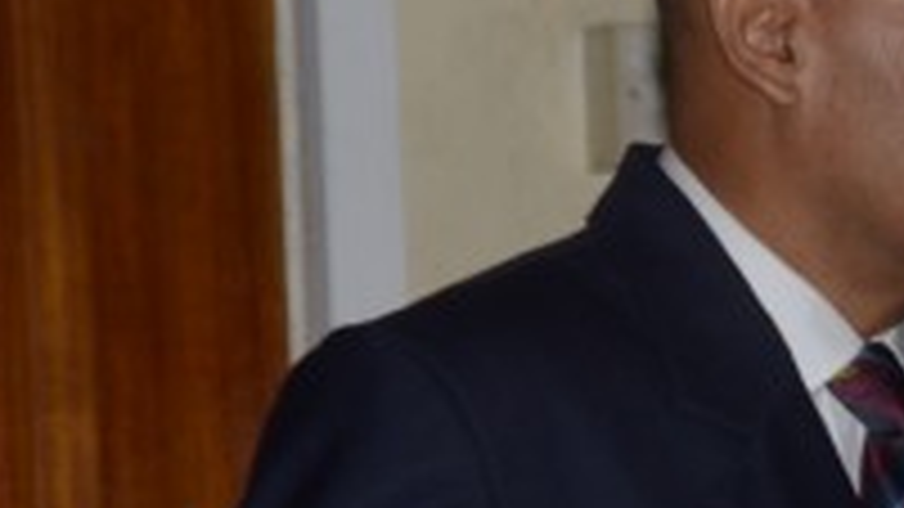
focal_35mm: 383
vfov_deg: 3.2
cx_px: 1246
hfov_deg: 5.6
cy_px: 456
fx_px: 9179
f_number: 6.3
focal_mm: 82
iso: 320
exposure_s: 1/160
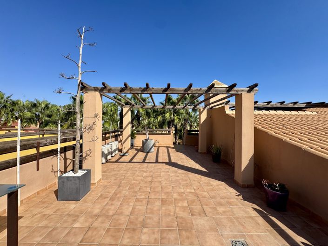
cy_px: 123
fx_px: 133
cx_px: 164
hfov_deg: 102.1
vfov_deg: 85.6
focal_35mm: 14
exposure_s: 1/2028
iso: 50
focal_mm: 2.22
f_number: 2.2
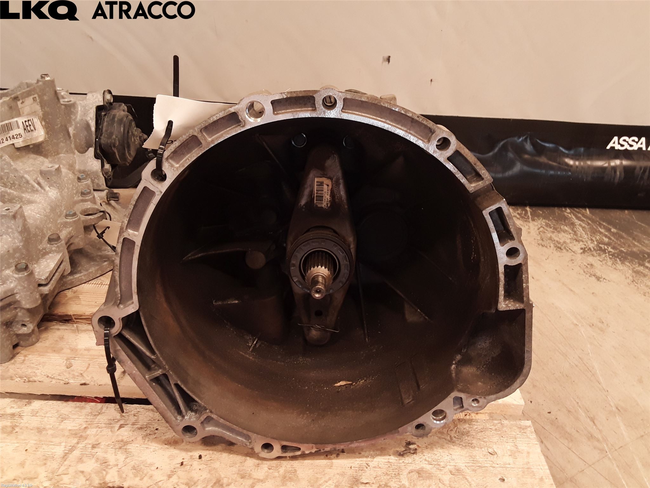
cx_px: 325
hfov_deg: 63.4
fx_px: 526
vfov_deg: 49.7
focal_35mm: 28
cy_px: 244
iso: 100
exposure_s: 1/33
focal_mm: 2.91
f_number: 1.9
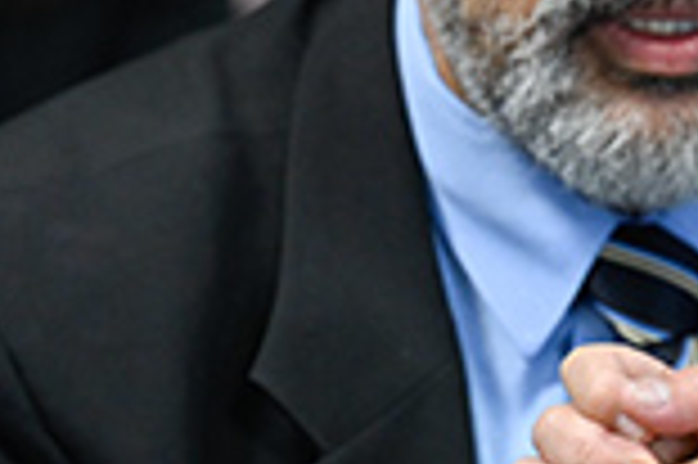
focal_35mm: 638
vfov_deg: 2.2
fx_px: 12357
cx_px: 1270
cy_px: 95
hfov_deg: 3.2
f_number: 2.8
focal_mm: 115
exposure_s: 1/200
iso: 2000
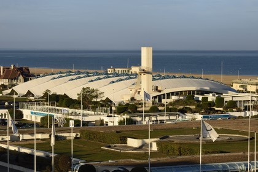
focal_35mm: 130
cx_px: 129
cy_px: 86
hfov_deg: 15.8
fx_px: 932
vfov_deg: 10.5
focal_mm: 130
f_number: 11
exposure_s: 1/320
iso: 200
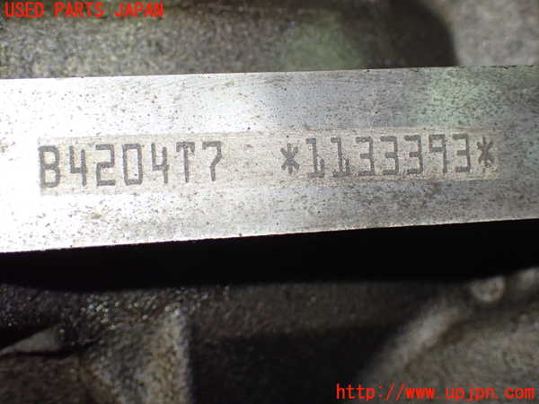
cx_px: 270
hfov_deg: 35.5
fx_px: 841
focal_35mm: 54
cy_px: 202
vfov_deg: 27.0
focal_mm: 9.65
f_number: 3.3
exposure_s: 1/50
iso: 800
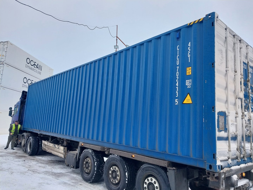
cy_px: 95
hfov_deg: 67.3
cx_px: 126
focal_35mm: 26
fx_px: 190
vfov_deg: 53.1
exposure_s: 1/50
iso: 25
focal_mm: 4
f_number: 1.8
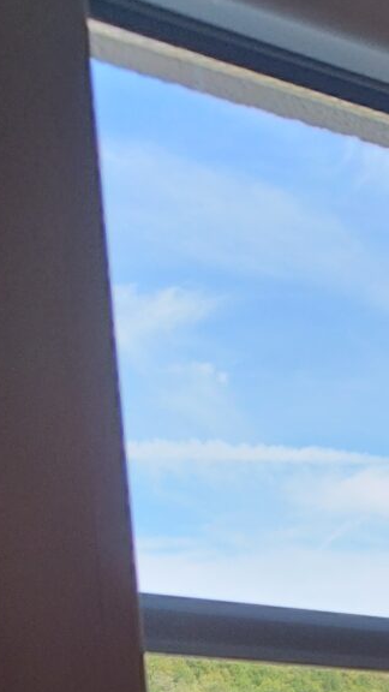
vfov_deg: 18.8
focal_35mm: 93
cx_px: 908
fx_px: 1705
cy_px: 1165
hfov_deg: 11.1
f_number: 1.89
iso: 70
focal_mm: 5.89
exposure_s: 1/50
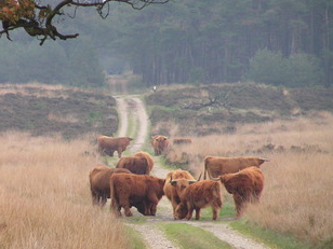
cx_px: 89
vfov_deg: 2.6
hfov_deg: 3.5
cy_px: 148
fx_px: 5464
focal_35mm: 568
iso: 200
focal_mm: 63
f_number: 3.7
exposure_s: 1/250
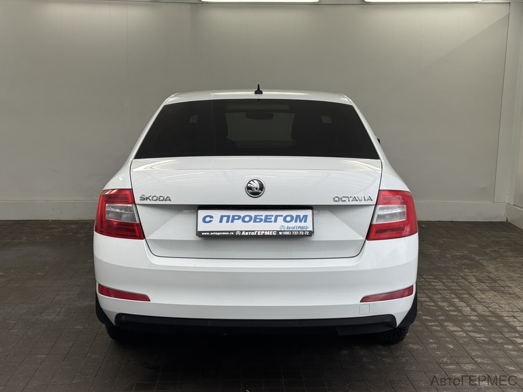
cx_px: 262
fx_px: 725
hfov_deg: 39.7
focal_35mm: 48
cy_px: 196
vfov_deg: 30.3
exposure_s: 1/383
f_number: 1.78
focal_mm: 6.76
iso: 64
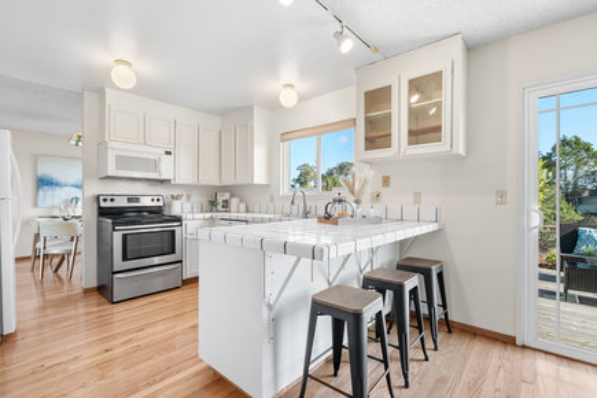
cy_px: 199
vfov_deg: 73.7
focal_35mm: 16
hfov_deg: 96.7
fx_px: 265
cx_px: 298
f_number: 9
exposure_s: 1/13
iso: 400
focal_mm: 16
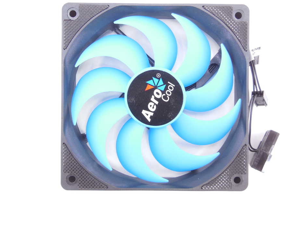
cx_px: 156
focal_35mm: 27
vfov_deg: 51.3
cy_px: 106
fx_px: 239
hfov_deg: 65.3
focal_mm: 4.5
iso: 200
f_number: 3.1
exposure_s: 1/30
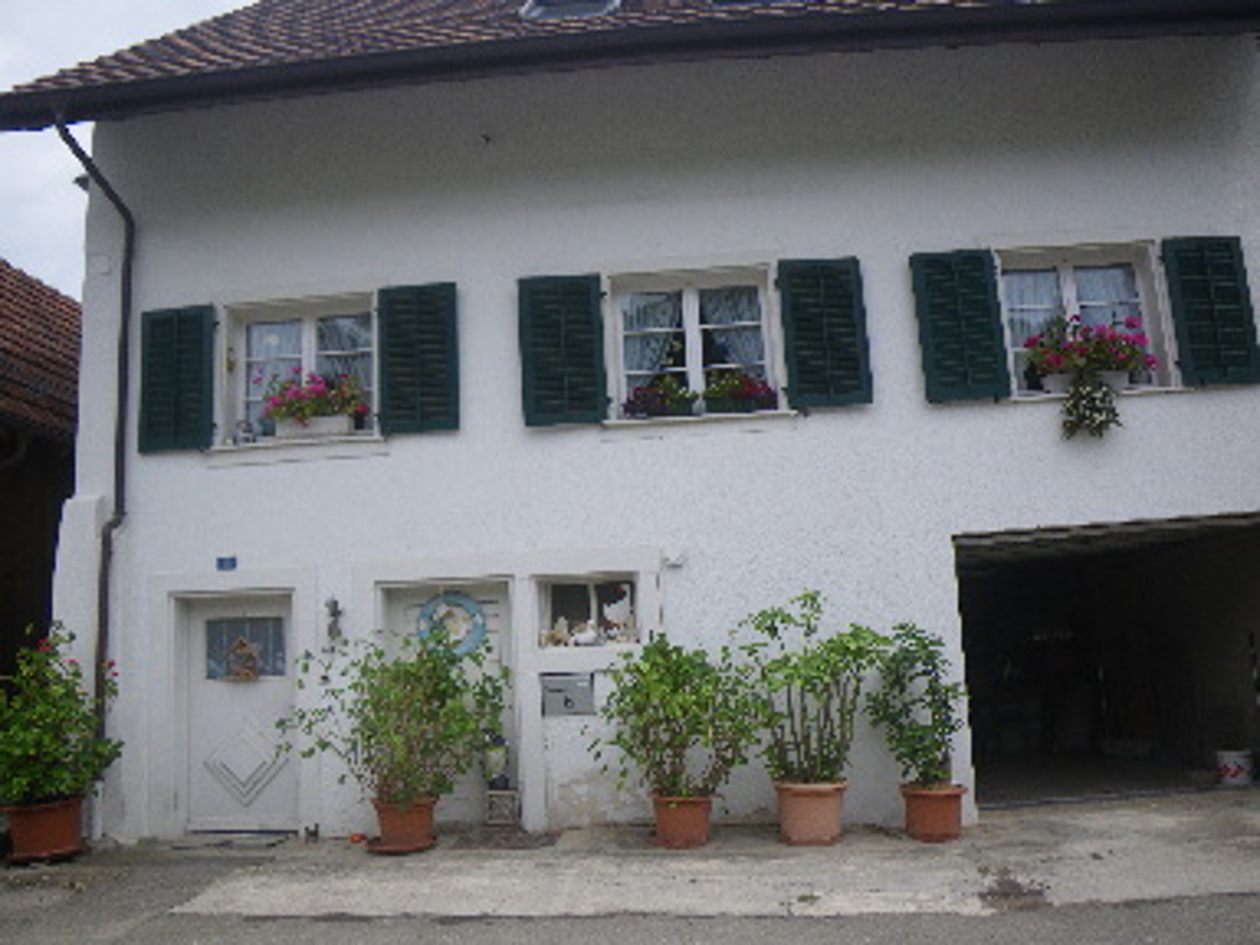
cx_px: 630
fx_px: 1019
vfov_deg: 49.7
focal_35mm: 28
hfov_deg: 63.4
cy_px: 472
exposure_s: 1/500
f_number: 3.5
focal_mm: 5
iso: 50
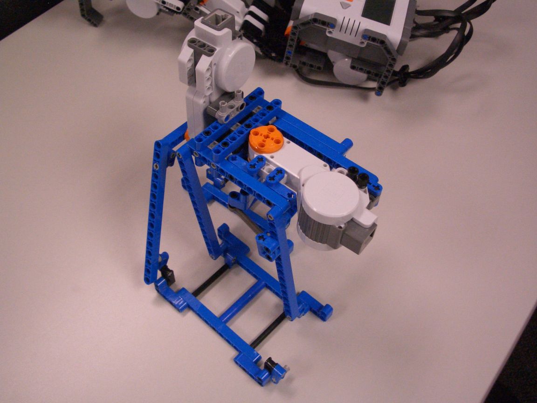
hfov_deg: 45.8
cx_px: 268
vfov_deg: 35.1
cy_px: 202
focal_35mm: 41
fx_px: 636
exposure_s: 1/80
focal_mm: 6.8
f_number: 2.8
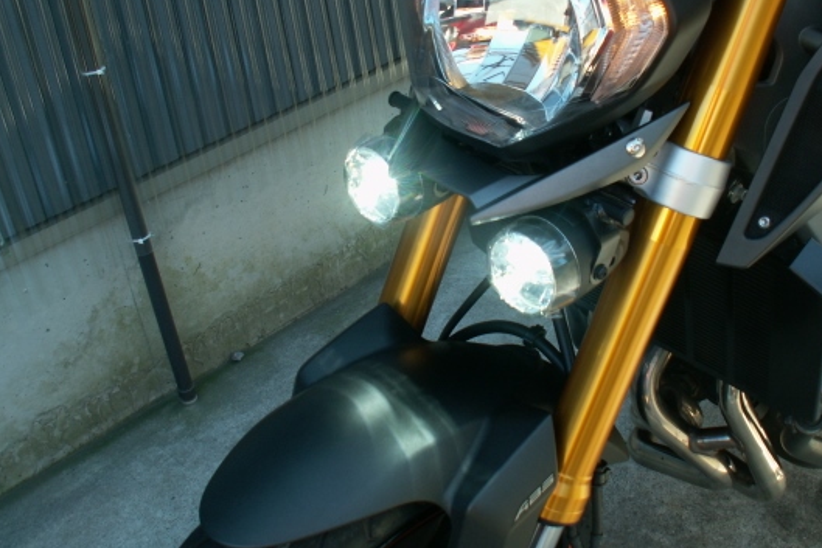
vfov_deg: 30.4
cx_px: 485
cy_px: 206
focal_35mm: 44
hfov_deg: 44.3
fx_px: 1005
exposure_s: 1/50
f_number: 3.5
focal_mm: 5.86
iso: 50
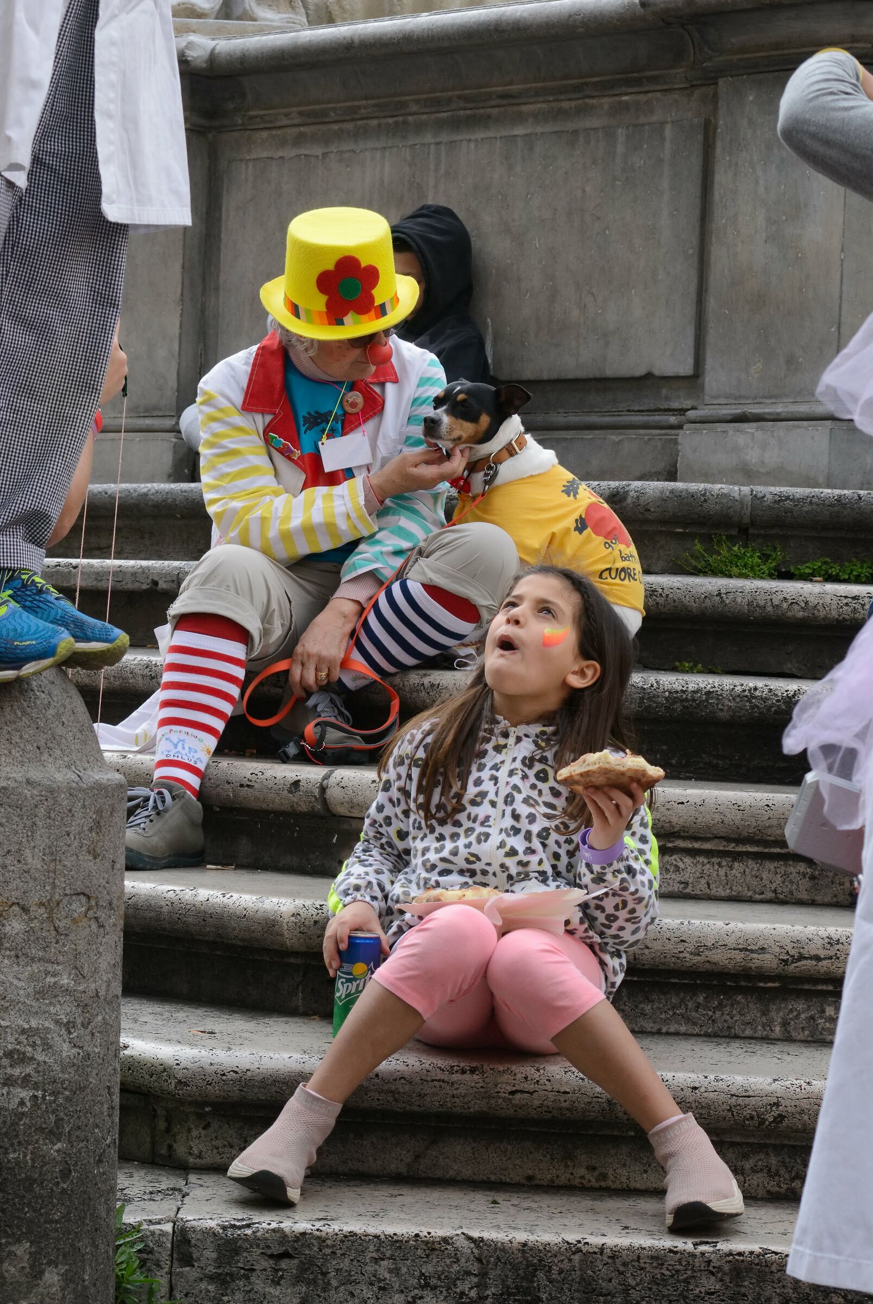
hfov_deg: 13.0
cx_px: 436
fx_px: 3844
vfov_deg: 19.3
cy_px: 652
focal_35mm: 106
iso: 320
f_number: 10
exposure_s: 1/125
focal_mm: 70
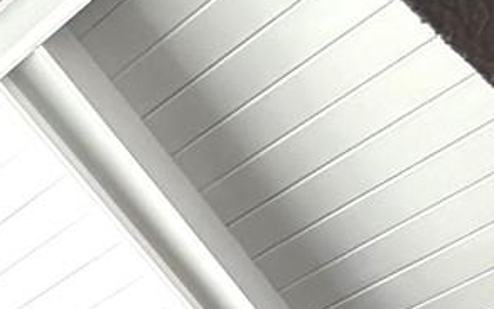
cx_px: -410
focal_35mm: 81
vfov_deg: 10.6
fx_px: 1090
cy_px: 949
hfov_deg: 19.1
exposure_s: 1/120
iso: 50
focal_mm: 2.22
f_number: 2.2
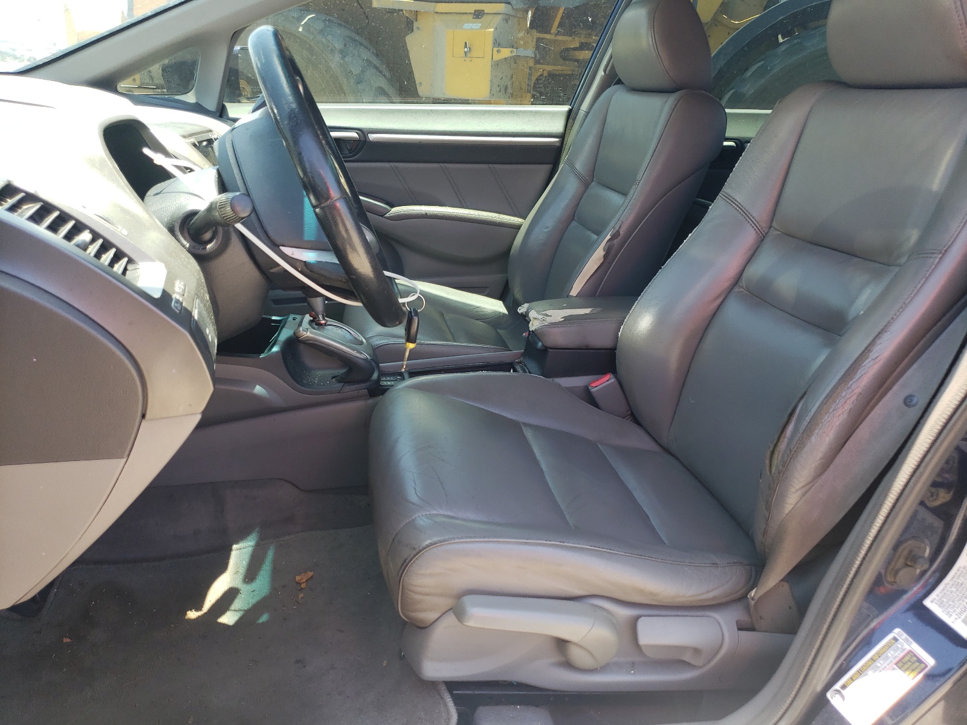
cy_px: 362
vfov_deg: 53.1
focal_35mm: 26
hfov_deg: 67.3
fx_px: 726
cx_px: 484
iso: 50
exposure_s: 1/185
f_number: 1.5
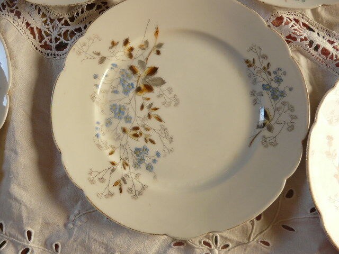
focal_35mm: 28
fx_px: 274
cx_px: 170
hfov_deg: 63.4
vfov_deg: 49.7
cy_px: 127
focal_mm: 4.6
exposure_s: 1/80
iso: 100
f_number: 2.8
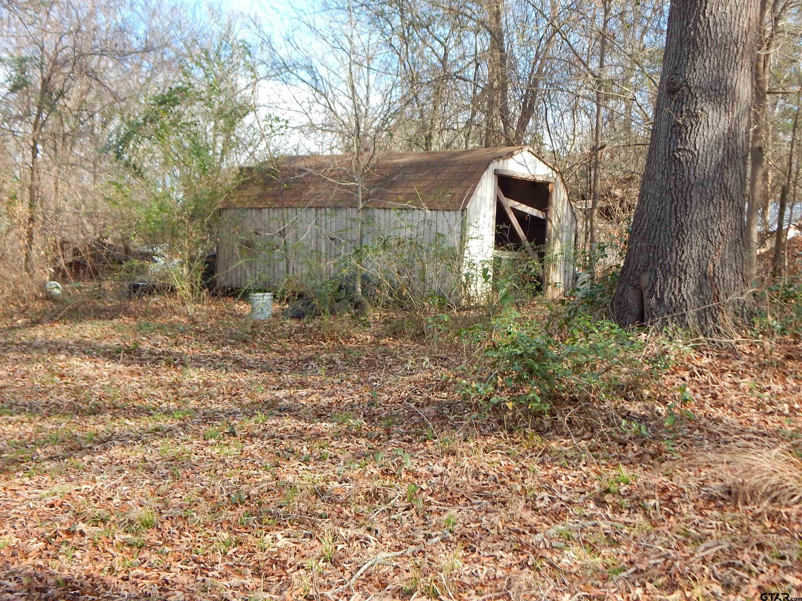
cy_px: 300
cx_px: 401
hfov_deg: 35.5
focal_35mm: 54
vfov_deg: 27.0
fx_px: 1251
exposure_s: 1/200
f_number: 3.8
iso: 125
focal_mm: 9.7
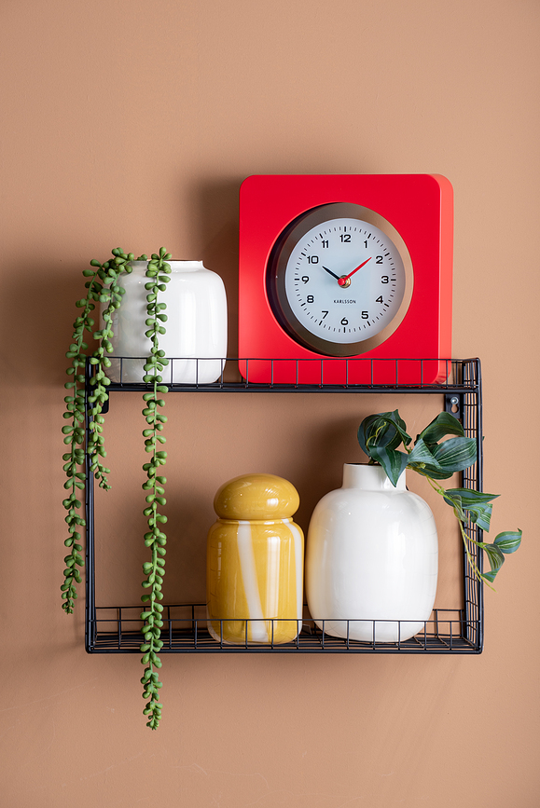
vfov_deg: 15.8
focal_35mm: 130
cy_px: 404
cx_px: 270
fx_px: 2921
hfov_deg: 10.6
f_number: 10
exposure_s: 1/125
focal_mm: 130
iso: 125
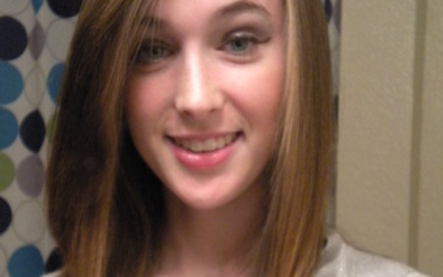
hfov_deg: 26.5
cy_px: 197
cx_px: 214
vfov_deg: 16.7
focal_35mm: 78
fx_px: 942
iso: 800
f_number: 3.9
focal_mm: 9.3
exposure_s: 1/46
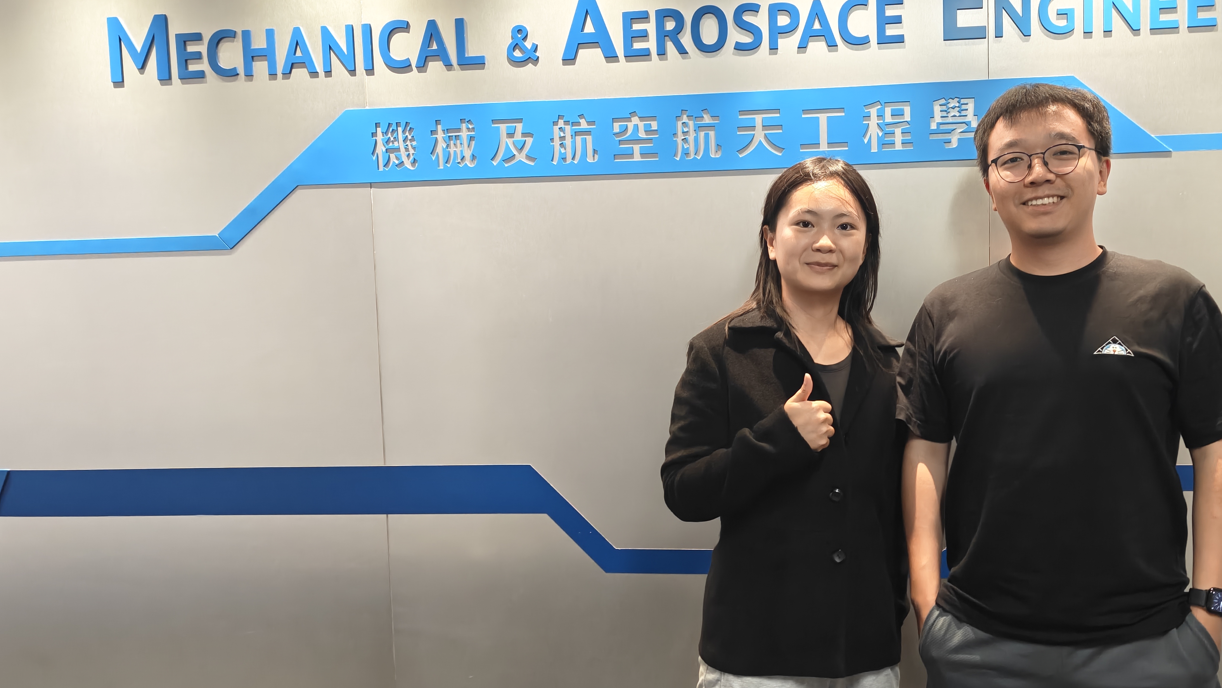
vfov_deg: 34.6
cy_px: 362
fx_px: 1102
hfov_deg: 57.4
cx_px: 753
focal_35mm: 34
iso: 200
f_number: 1.8
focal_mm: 5.59
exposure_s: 1/50
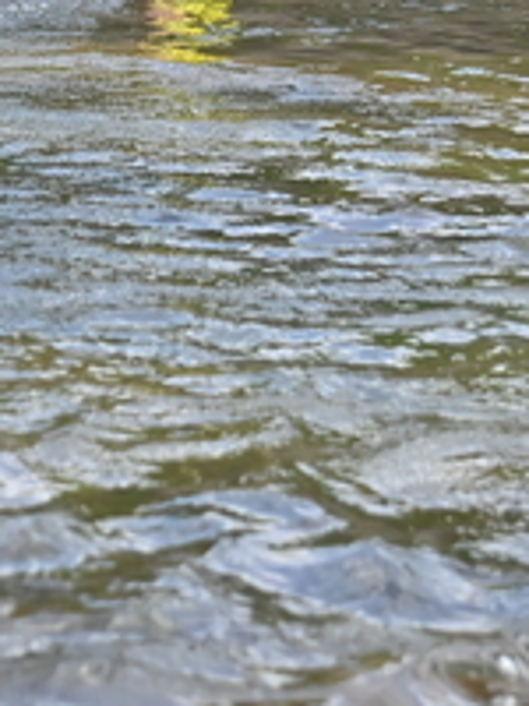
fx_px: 3444
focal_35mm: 169
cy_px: -48
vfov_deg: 11.5
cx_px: -95
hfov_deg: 8.7
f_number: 4
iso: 1000
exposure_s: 1/8000
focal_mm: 44
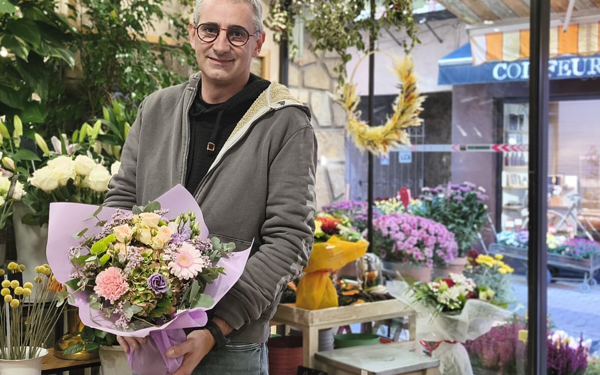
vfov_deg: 26.3
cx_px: 301
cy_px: 151
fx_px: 801
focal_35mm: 49
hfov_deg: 41.1
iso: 320
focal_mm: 6.18
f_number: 1.65
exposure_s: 1/50
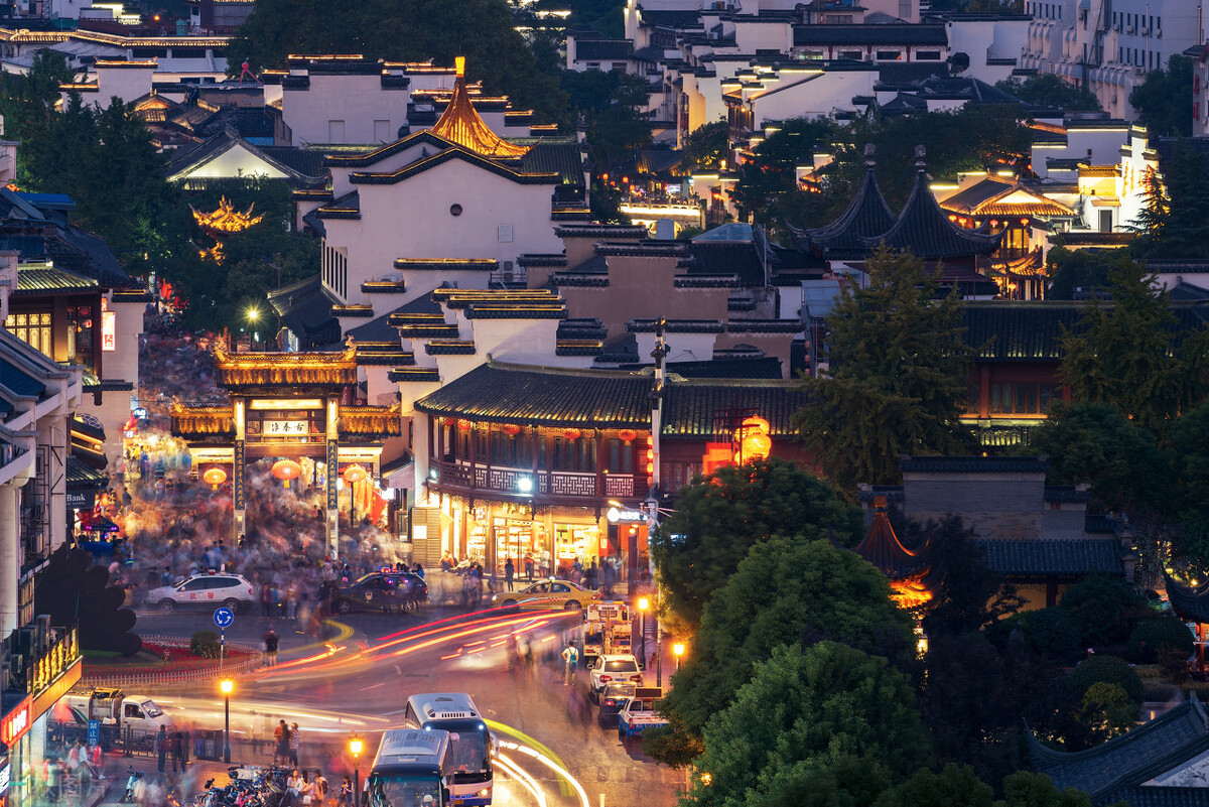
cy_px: 404
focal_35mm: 220
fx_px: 7391
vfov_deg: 6.3
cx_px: 604
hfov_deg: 9.4
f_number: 18
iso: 100
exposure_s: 13
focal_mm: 220
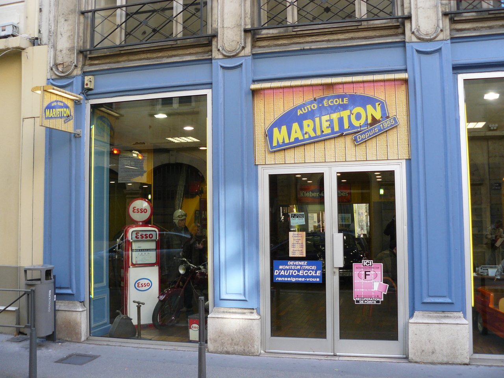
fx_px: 524
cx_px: 252
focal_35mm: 36
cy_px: 189
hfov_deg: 51.4
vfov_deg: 39.7
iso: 100
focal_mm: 6
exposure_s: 1/60
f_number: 2.8
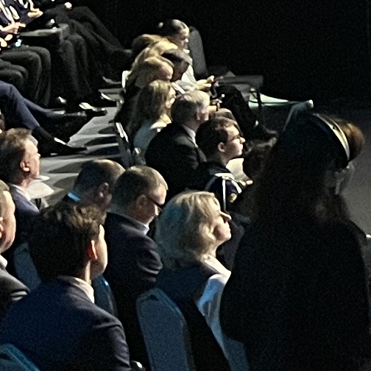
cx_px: 1425
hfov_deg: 7.3
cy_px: -202
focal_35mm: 184
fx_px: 2231
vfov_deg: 9.2
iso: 160
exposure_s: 1/55
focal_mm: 5.1
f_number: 1.6
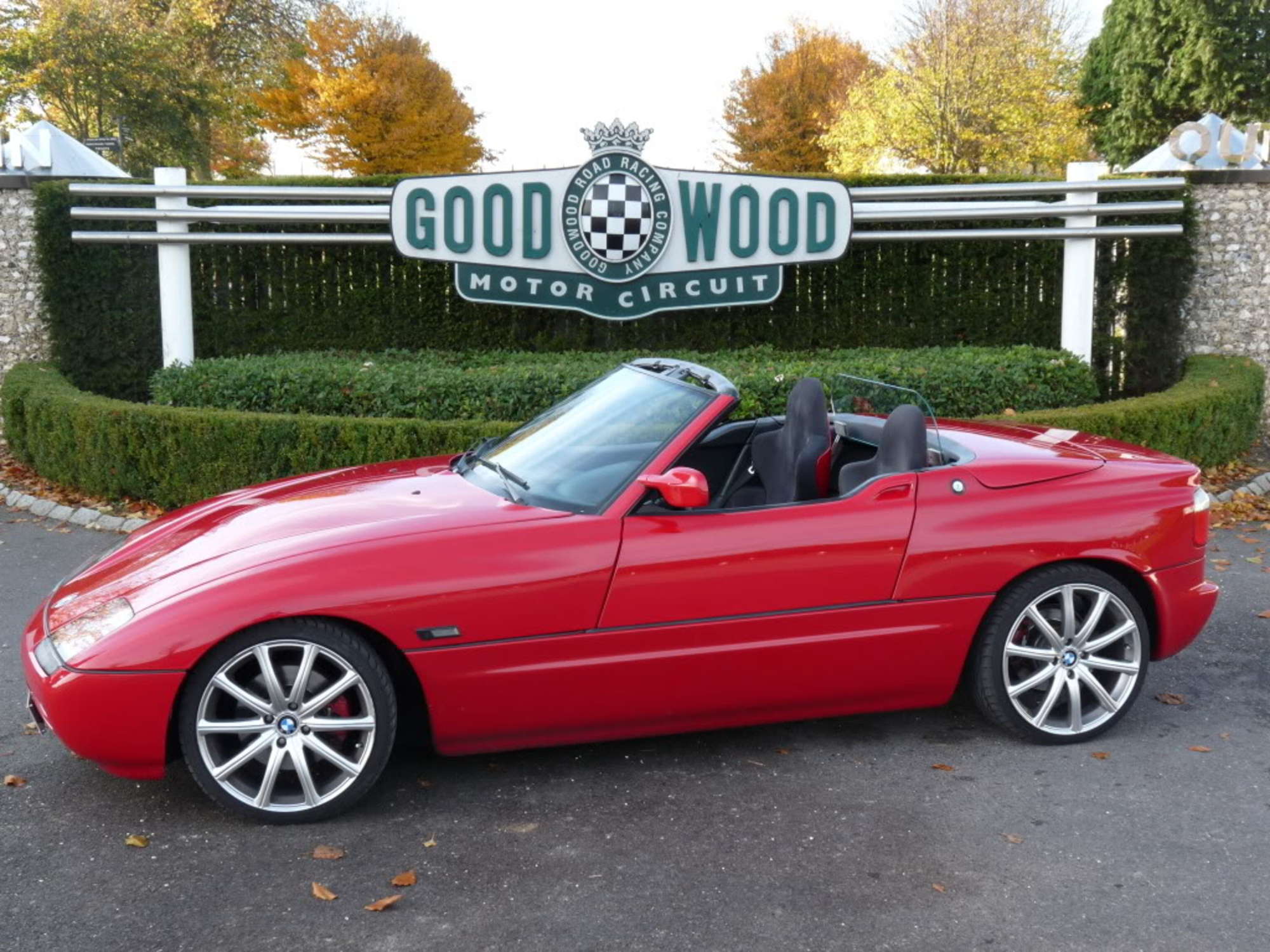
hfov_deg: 41.2
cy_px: 476
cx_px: 635
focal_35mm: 46
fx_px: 1688
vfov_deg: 31.5
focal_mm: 8.2
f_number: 4
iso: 100
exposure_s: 1/125
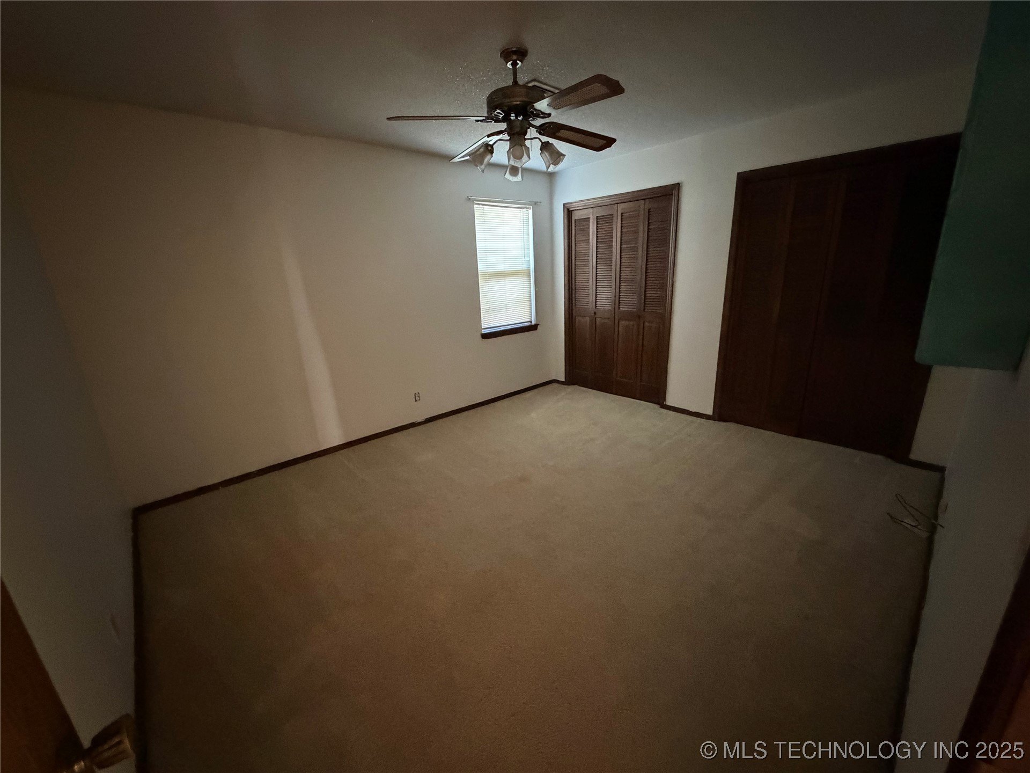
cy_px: 386
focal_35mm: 14
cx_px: 515
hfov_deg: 102.1
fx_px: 417
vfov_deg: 85.7
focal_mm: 2.22
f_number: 2.2
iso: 1600
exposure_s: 1/30
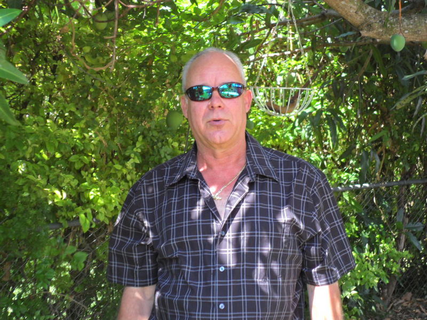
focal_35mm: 86
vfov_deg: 17.2
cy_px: 160
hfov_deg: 22.8
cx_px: 214
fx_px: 1061
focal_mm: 15.4
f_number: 4.3
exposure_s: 1/60
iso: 100
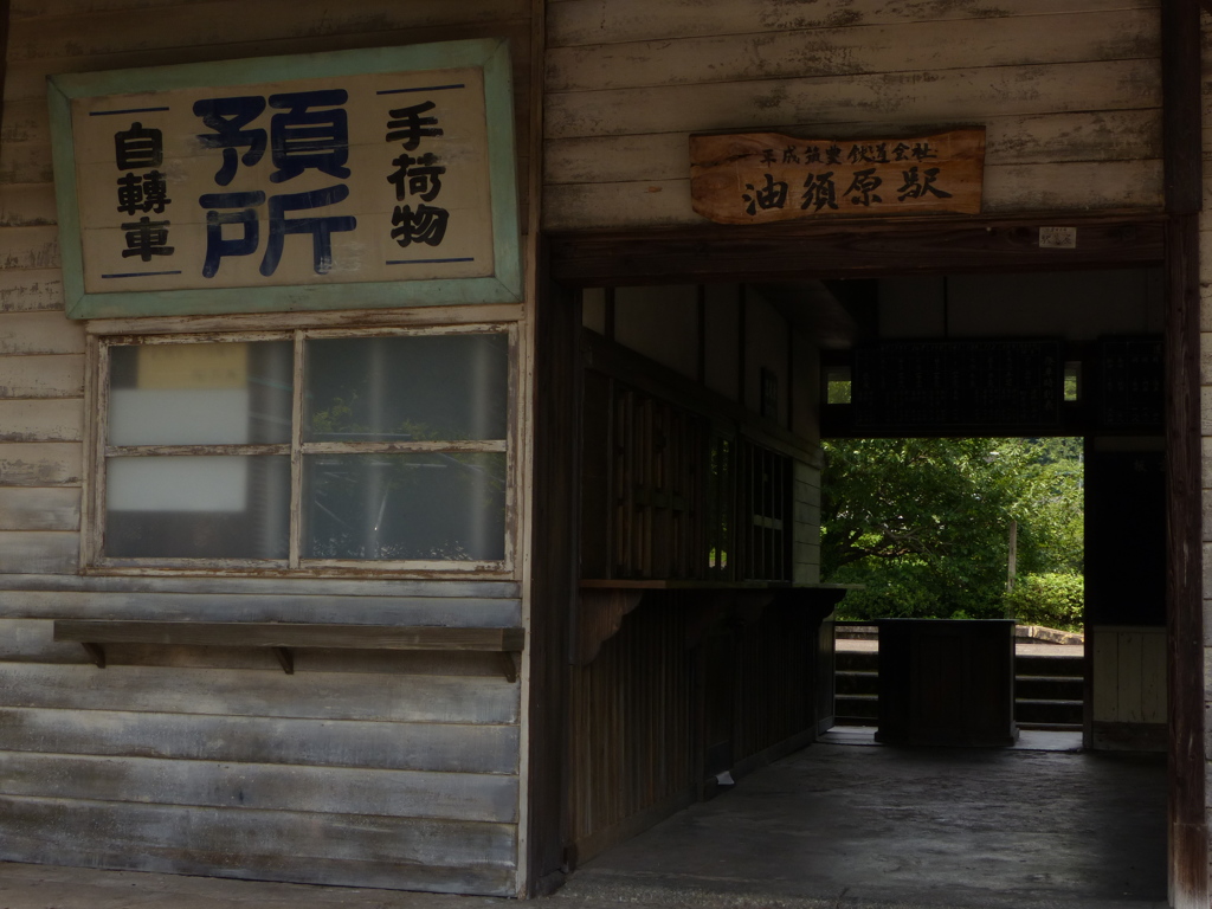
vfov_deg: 29.1
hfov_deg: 38.2
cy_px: 454
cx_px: 606
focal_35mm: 50
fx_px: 1751
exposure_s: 1/160
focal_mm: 9.1
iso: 100
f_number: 6.3
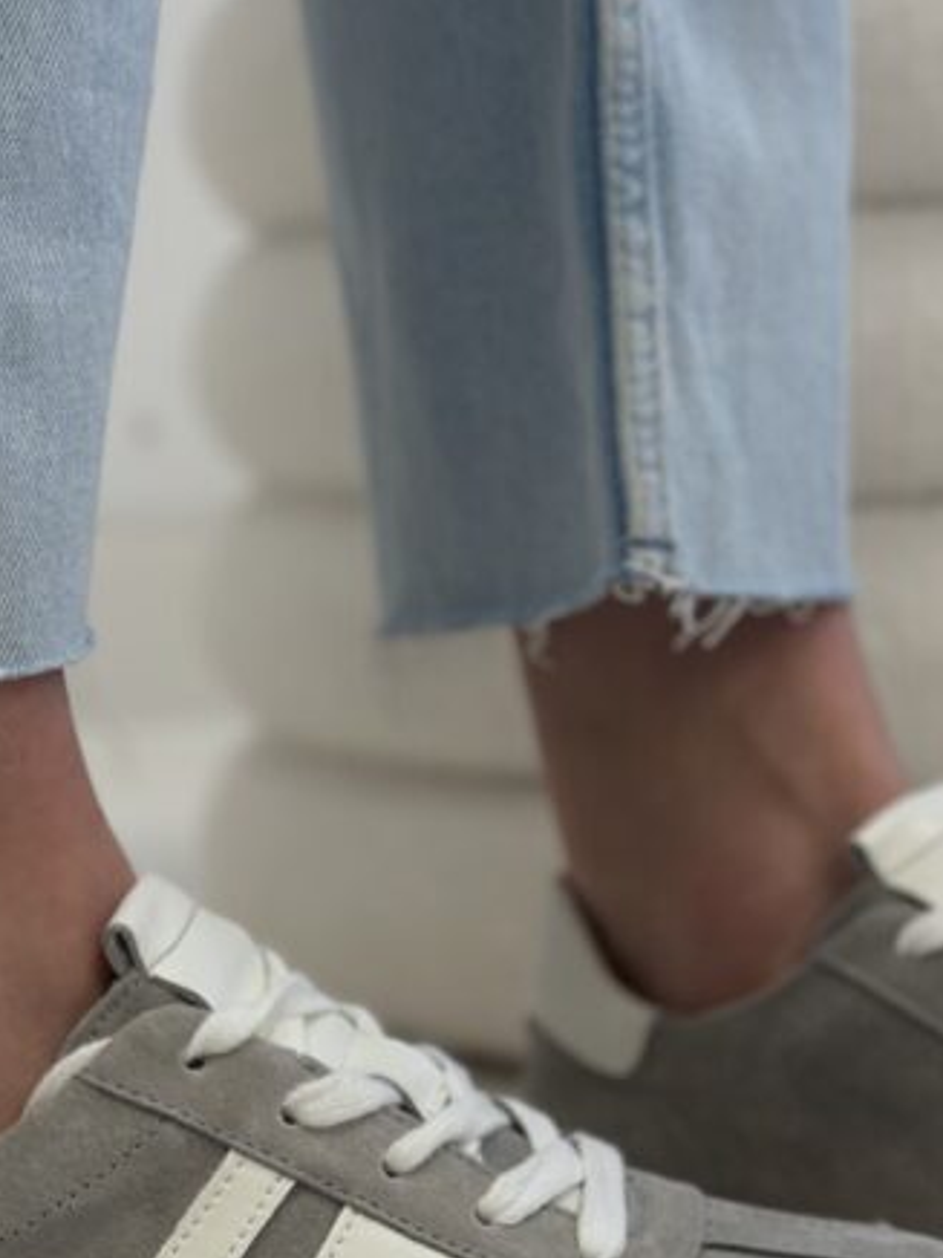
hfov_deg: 16.7
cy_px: 918
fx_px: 3196
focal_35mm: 88
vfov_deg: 22.1
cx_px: 285
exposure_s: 1/100
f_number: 1.78
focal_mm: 6.86
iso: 100
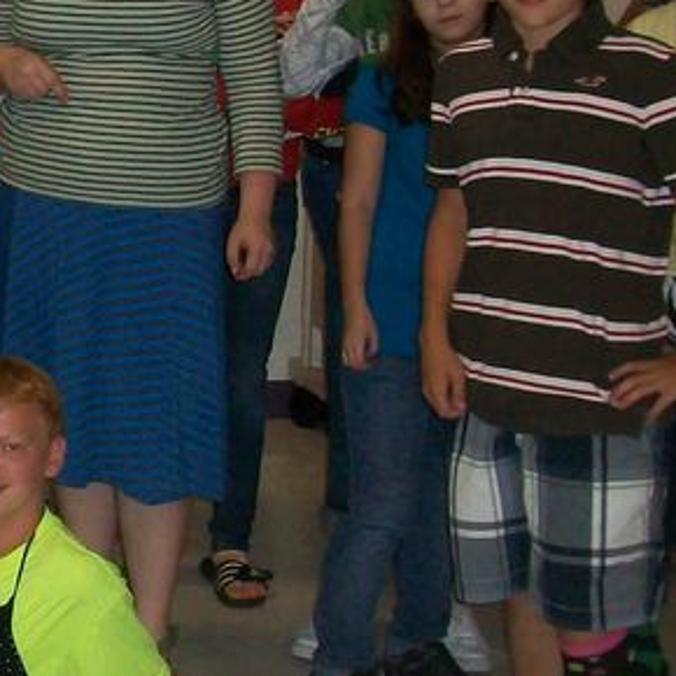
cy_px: 114
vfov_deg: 16.3
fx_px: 2342
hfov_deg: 14.9
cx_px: -436
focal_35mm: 106
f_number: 2.8
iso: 160
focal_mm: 5.7
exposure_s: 1/60
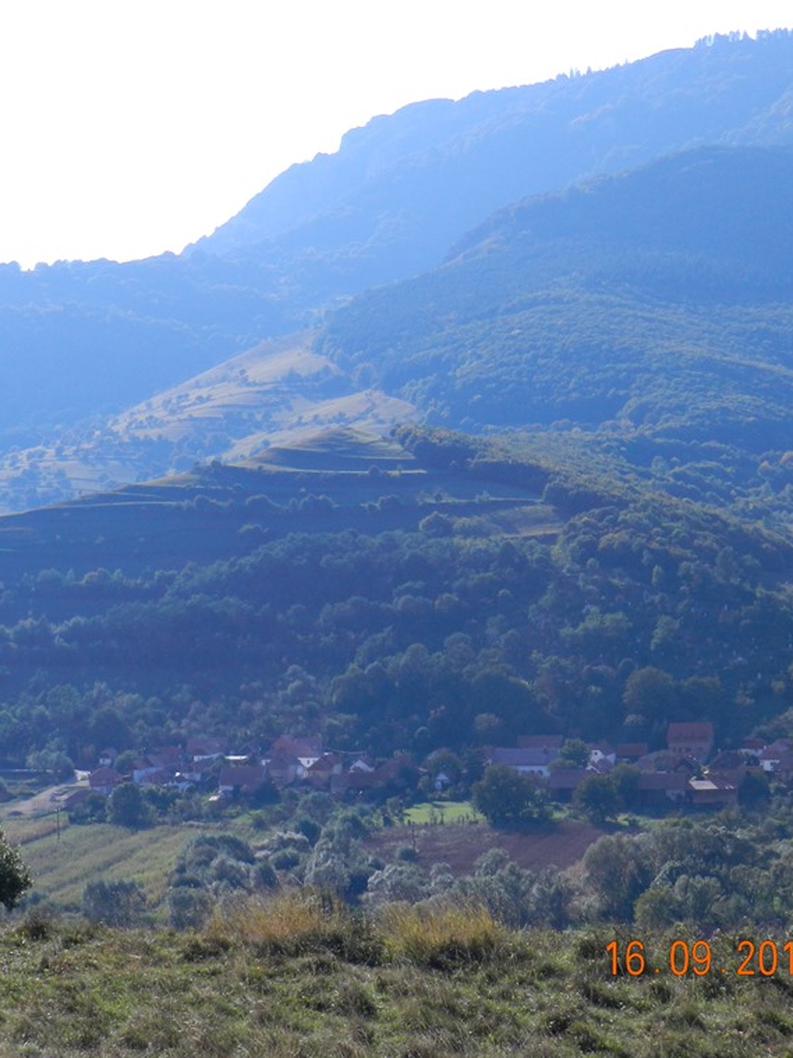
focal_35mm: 81
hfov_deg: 18.2
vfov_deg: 24.1
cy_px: 534
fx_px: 2475
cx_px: 328
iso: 160
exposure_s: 1/800
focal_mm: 10.7
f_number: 4.6
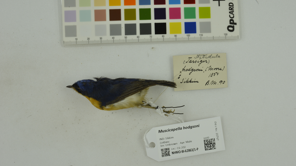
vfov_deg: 32.0
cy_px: 84
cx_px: 149
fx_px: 290
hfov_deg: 54.0
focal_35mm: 37
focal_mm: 35
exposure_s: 1/200
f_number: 16
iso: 800
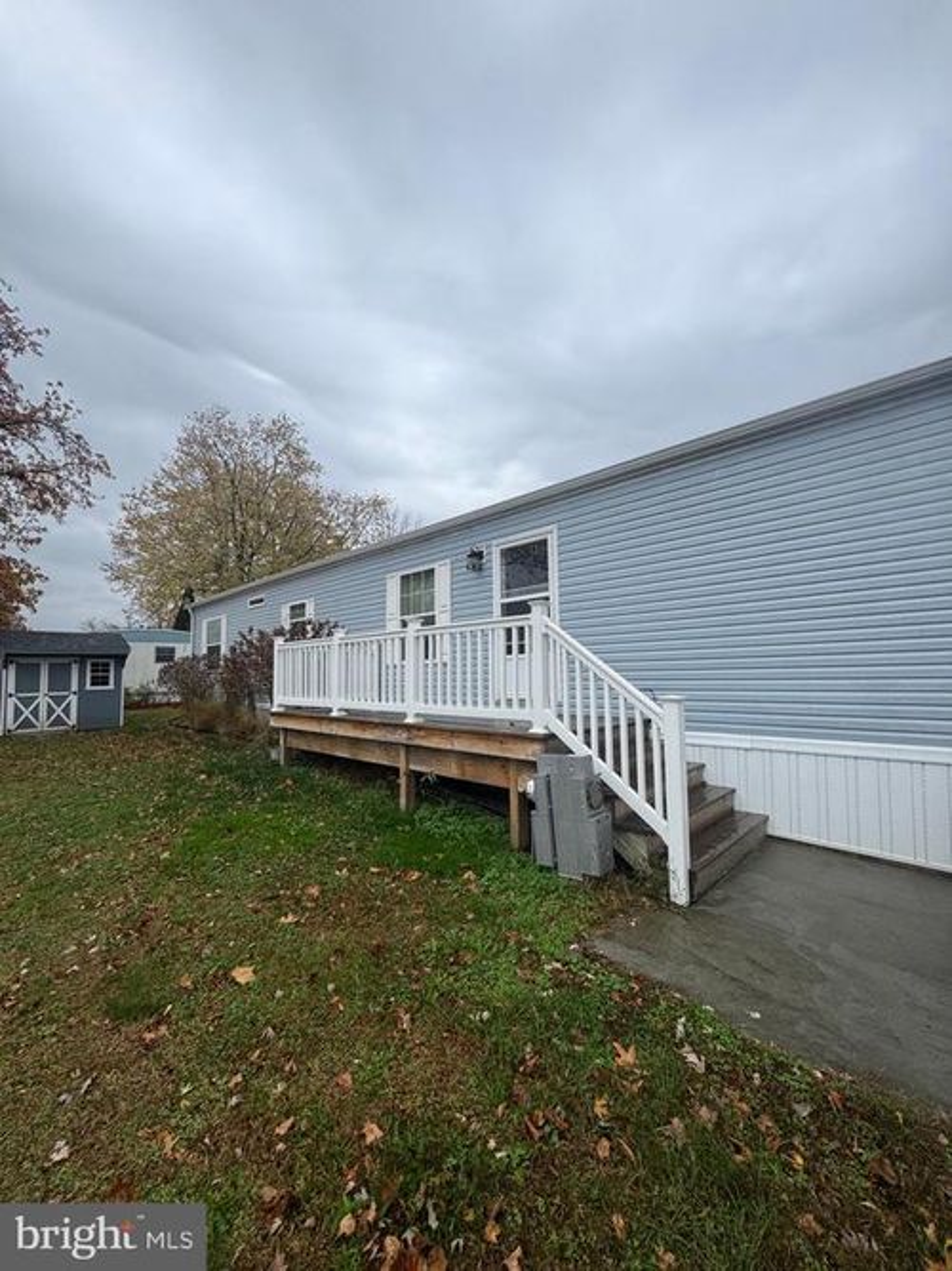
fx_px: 514
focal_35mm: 14
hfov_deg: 85.7
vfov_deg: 102.1
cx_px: 476
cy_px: 636
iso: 40
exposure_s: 1/498
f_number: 2.2
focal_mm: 2.22
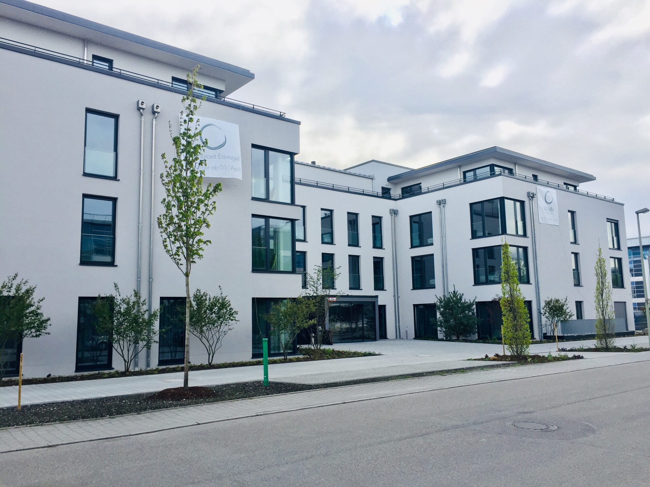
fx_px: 545
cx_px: 325
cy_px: 244
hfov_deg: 61.7
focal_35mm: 29
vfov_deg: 48.2
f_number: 2.2
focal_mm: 4.15
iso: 32
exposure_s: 1/1014
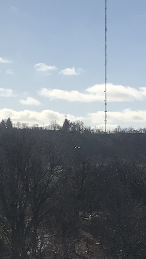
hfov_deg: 9.7
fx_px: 861
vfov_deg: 17.1
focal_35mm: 125
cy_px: 198
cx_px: 114
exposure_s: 1/7407
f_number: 1.8
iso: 20
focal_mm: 3.99
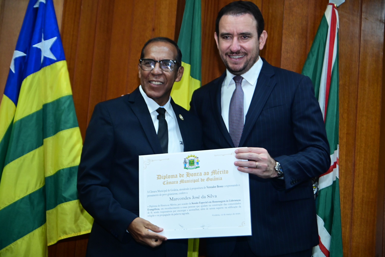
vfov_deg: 19.5
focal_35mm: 70
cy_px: 128
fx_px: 749
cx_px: 192
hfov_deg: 28.8
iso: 3200
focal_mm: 70
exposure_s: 1/125
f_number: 6.3
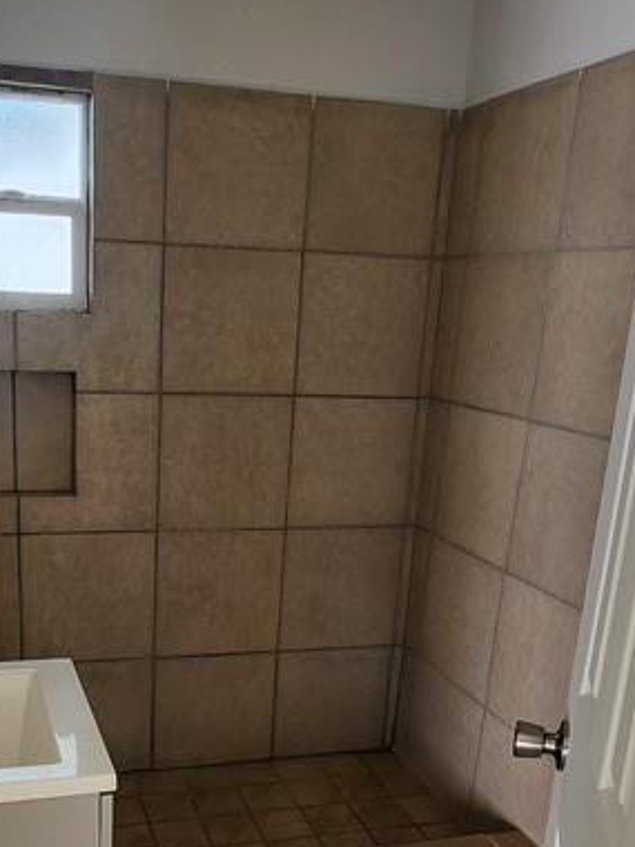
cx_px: 180
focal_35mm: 35
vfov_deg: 51.0
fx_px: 856
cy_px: 609
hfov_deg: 39.9
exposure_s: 1/60
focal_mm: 1.7
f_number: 2.2
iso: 40
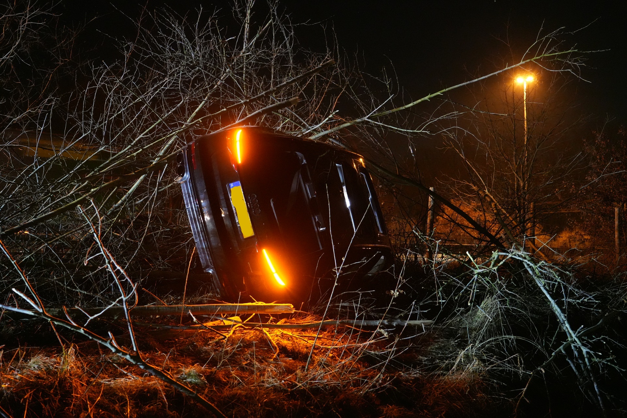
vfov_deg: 35.1
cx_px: 314
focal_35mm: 38
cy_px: 209
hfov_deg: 50.7
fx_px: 662
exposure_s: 1/6
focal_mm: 38
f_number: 4
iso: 12800
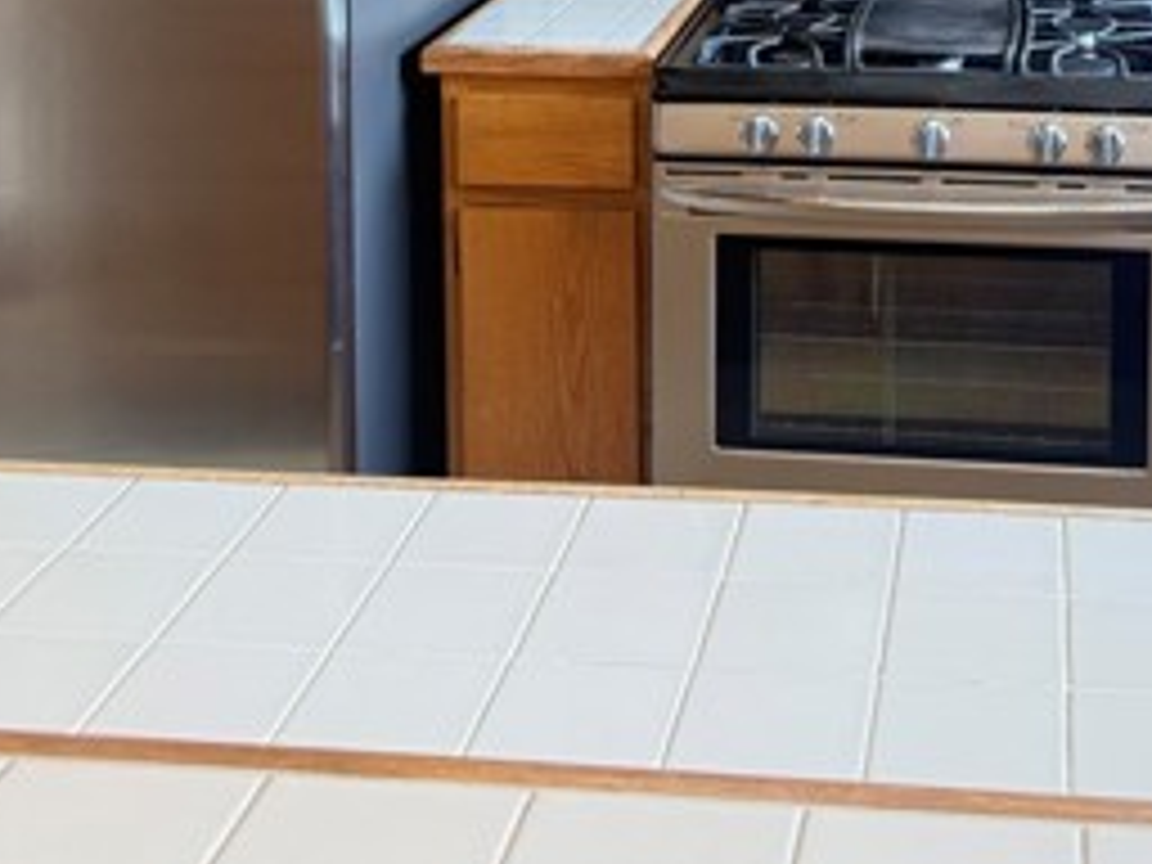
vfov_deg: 22.6
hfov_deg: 31.6
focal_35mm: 60
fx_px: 1997
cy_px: -148
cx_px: 864
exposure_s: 1/95
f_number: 1.78
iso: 200
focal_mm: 6.76
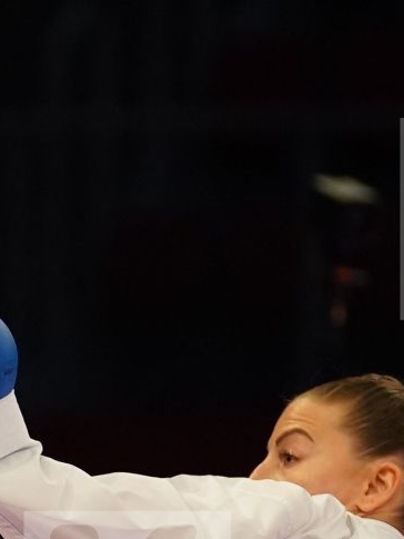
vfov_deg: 2.6
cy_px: 612
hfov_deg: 2.0
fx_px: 11821
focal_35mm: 760
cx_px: -249
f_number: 2.8
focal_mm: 142
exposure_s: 1/1000
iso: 2000
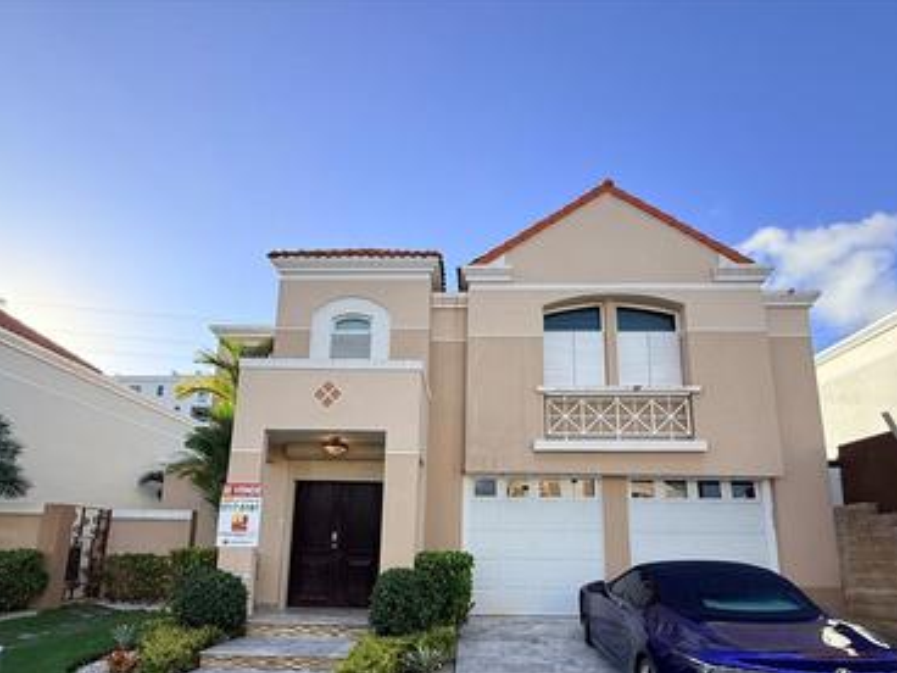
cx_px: 451
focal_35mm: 19
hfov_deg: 84.7
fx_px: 492
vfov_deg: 66.7
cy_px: 452
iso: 64
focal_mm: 2.22
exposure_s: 1/830
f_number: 2.2
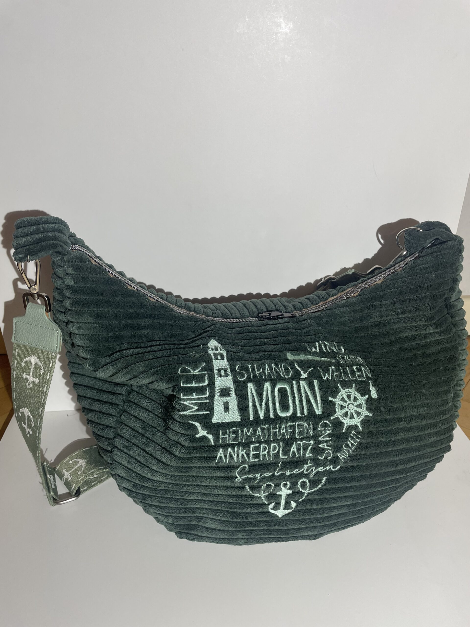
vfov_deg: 67.3
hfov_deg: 53.1
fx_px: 471
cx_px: 235
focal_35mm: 26
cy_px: 314
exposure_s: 1/110
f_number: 1.6
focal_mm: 4.2
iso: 100
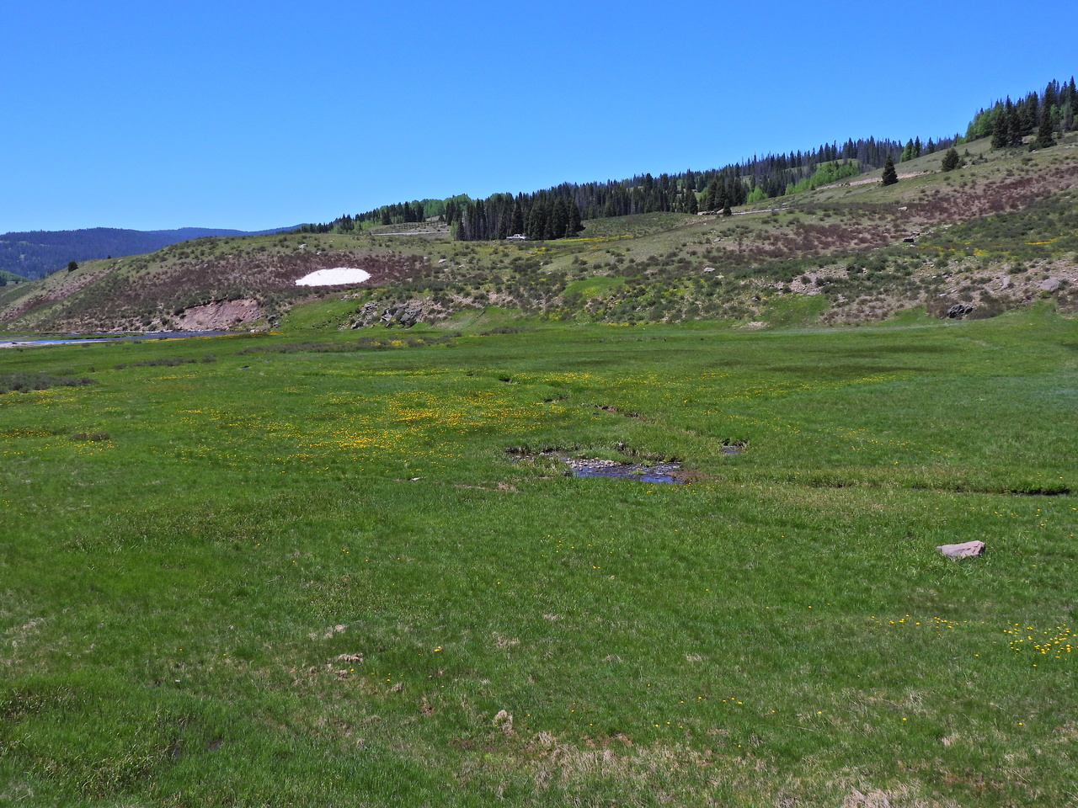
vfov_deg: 40.7
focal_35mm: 35
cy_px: 404
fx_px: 1090
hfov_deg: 52.6
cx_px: 539
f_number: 3.5
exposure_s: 1/1600
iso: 100
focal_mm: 6.2
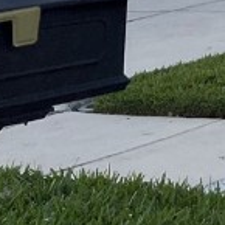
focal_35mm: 162
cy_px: -282
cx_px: 748
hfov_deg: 8.4
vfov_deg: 9.7
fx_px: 1191
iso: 50
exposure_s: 1/308
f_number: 1.5
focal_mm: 5.7
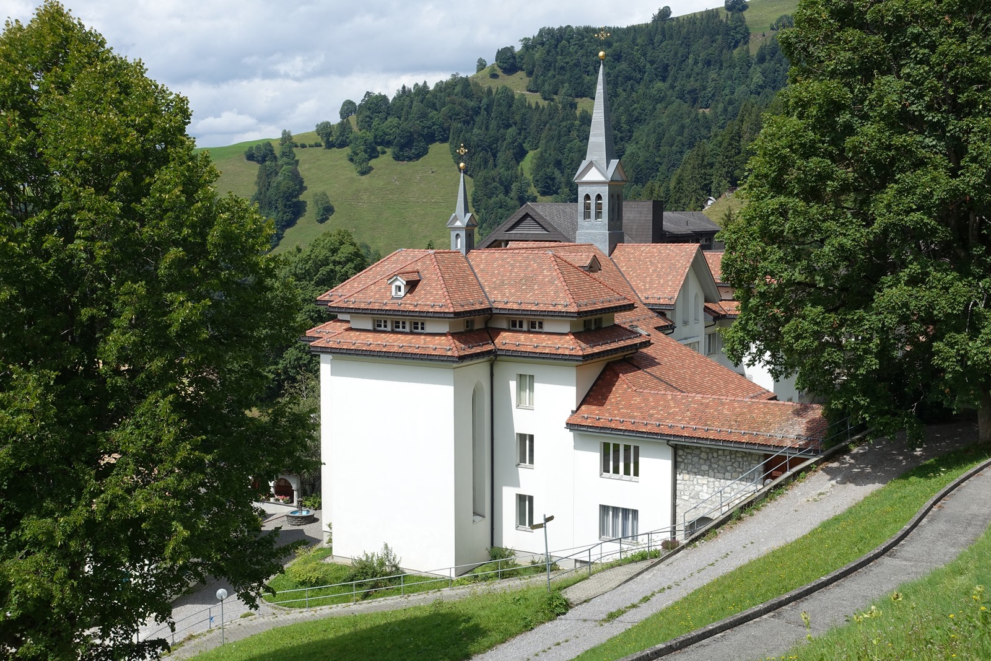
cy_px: 330
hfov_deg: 45.4
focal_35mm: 43
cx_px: 496
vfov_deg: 31.2
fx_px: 1184
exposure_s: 1/500
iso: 125
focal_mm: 15.94
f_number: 5.6
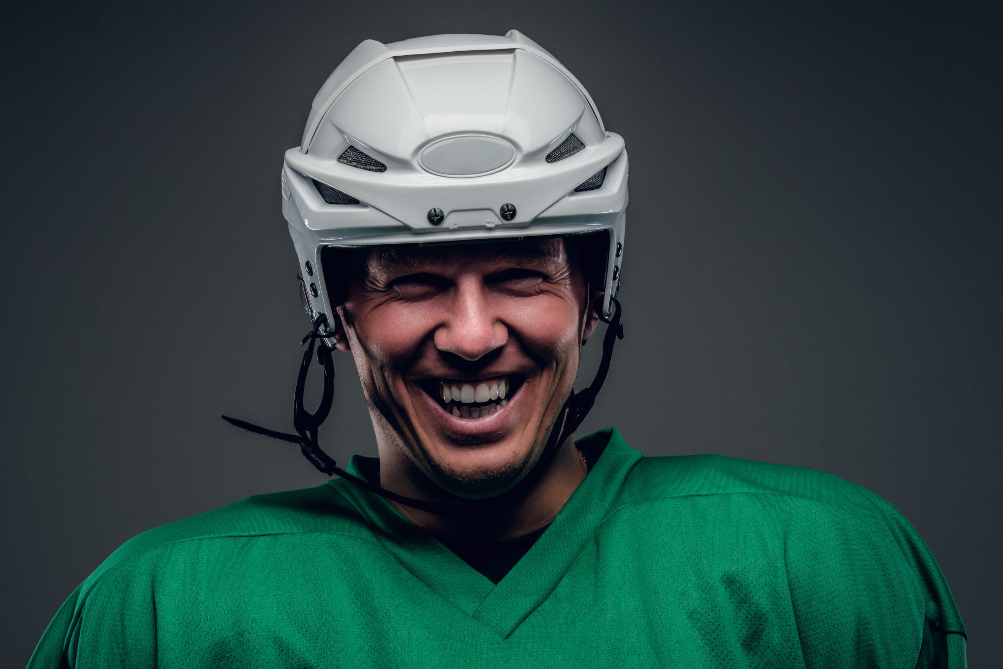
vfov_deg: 16.3
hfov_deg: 24.2
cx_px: 502
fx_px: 2340
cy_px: 334
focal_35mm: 84
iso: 320
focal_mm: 56
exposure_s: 1/180
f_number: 8
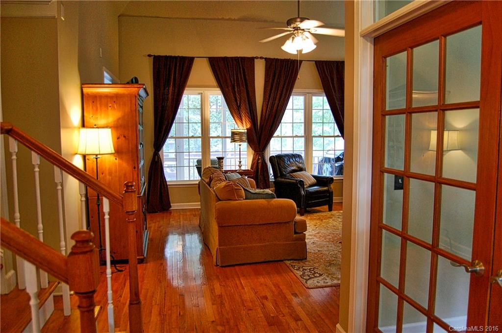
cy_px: 166
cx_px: 251
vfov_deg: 47.8
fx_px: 376
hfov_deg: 67.4
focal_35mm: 27
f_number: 3.5
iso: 800
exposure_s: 1/30
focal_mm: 18
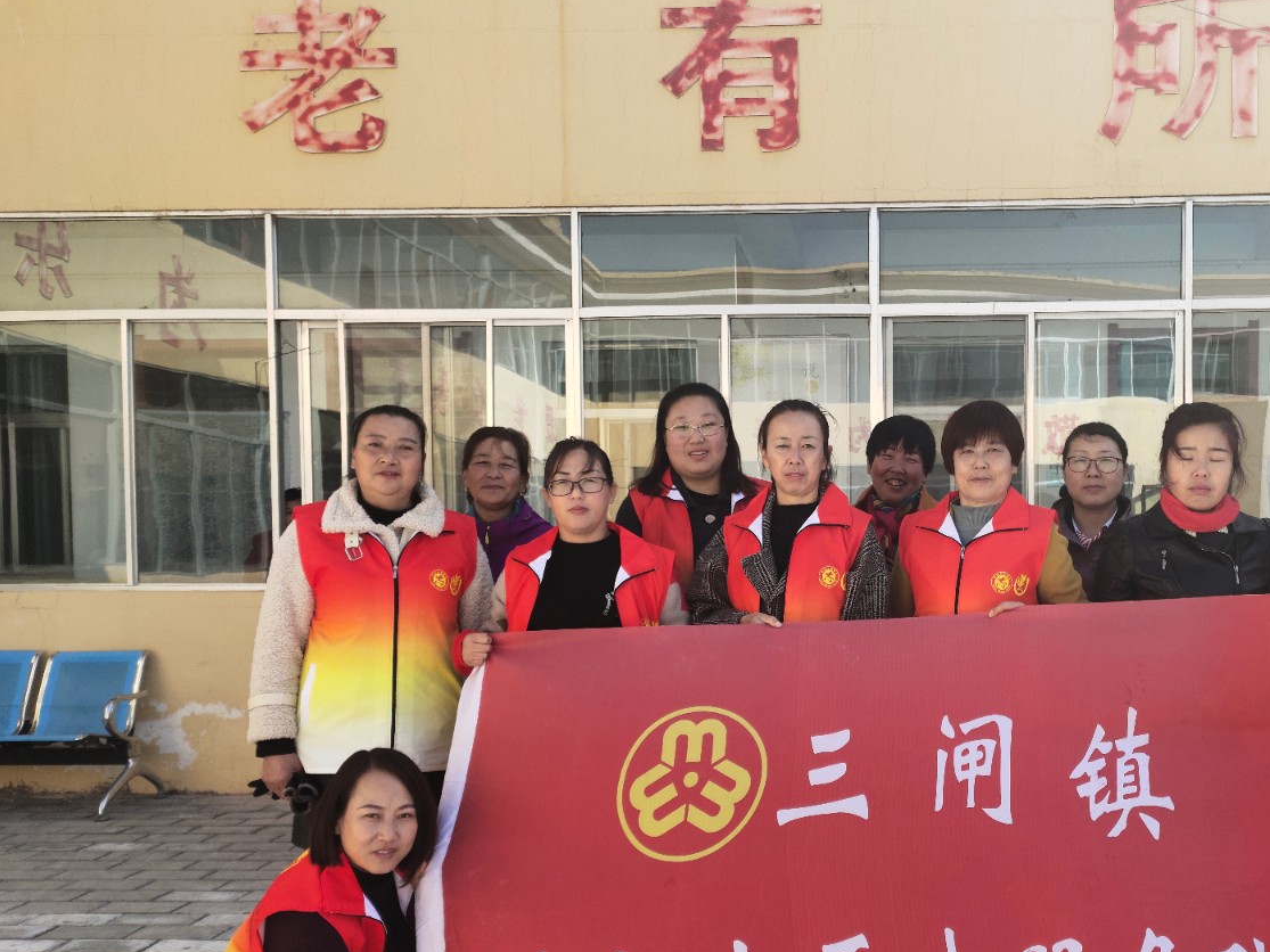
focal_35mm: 33
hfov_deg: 54.3
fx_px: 1211
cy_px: 563
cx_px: 837
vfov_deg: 42.8
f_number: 1.79
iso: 56
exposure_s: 1/503
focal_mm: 4.76
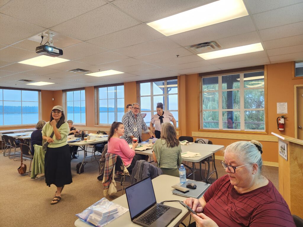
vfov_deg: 58.9
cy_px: 114
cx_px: 152
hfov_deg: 73.9
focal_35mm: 23
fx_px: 201
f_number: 1.8
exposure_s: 1/120
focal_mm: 5.4
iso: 250
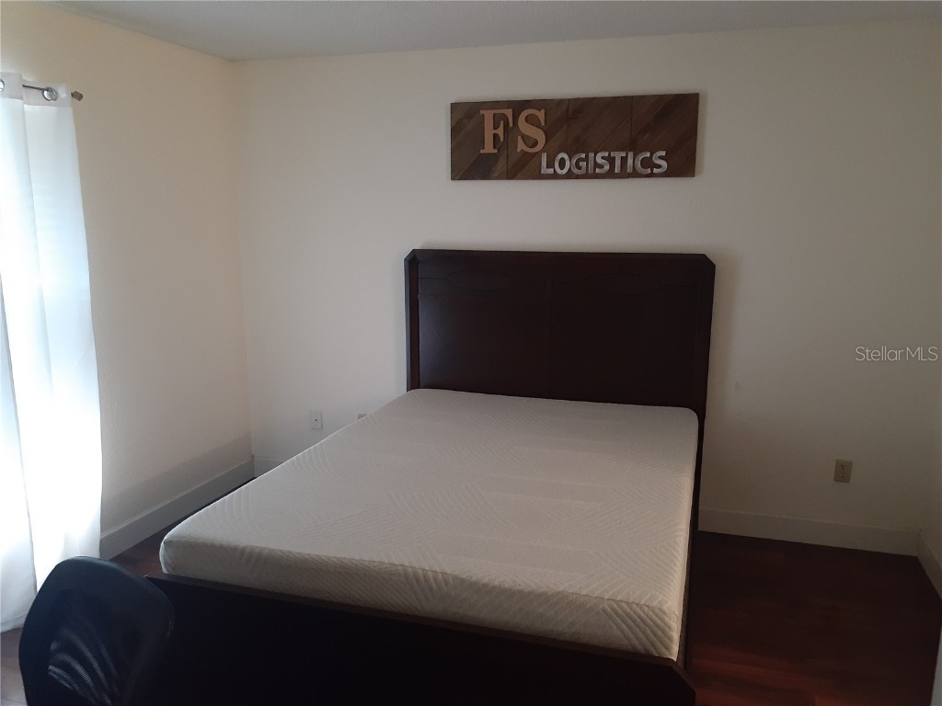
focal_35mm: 27
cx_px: 471
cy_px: 353
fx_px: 735
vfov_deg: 51.4
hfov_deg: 65.3
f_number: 1.9
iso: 320
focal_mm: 3.6
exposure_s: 1/24
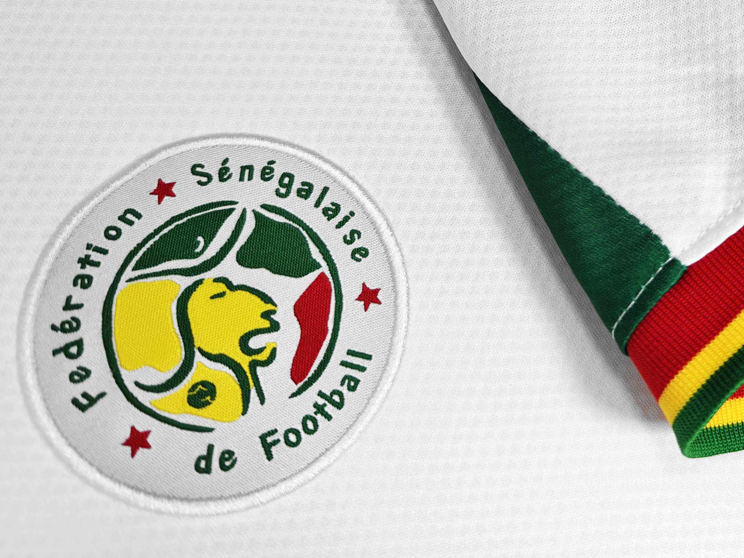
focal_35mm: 43
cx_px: 601
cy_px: 55
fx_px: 924
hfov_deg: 41.8
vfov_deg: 32.0
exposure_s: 1/100
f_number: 1.75
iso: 112
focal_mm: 8.67
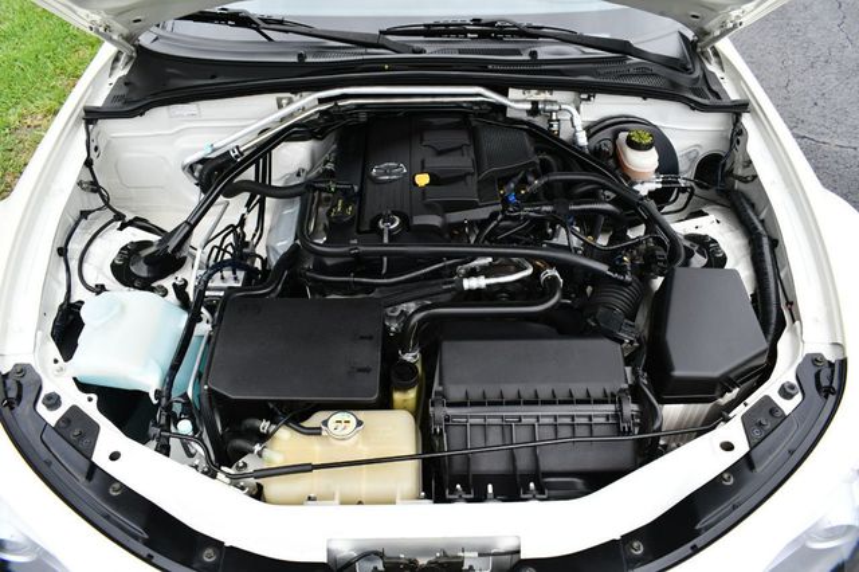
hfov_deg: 67.4
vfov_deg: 47.9
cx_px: 430
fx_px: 644
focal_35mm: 27
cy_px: 286
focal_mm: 18
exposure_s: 1/250
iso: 200
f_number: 6.3
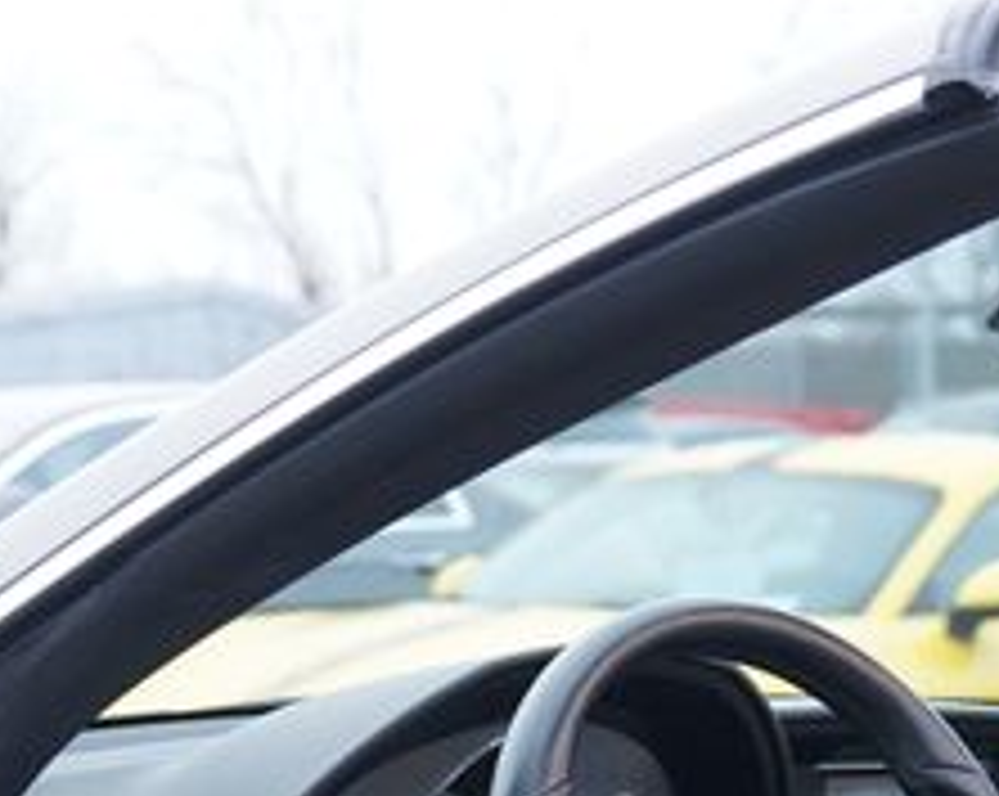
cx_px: -238
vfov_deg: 11.2
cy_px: 1297
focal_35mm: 130
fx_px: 3839
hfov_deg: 14.3
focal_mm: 30
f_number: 2.8
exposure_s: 1/160
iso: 2000
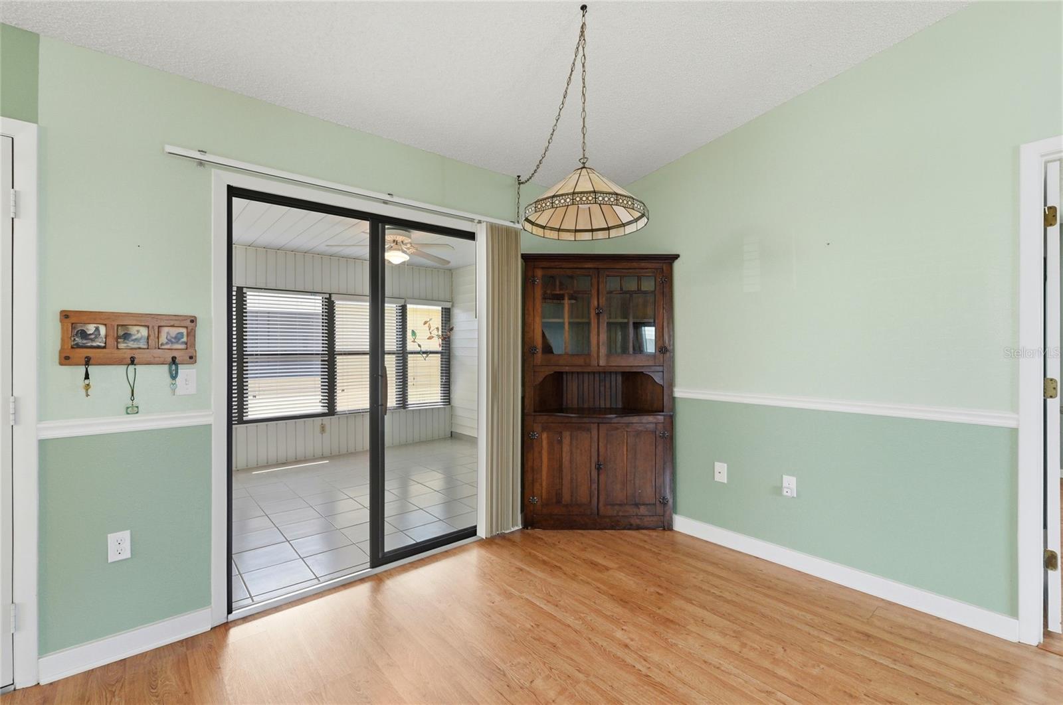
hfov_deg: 97.7
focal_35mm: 16
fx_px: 464
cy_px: 352
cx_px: 532
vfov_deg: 74.4
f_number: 7.1
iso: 100
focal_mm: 10.5
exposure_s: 1/80
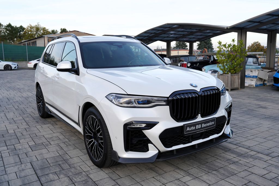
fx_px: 248
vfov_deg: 41.1
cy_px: 93
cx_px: 140
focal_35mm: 32
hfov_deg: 58.7
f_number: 4.5
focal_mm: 32
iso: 100
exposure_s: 1/100
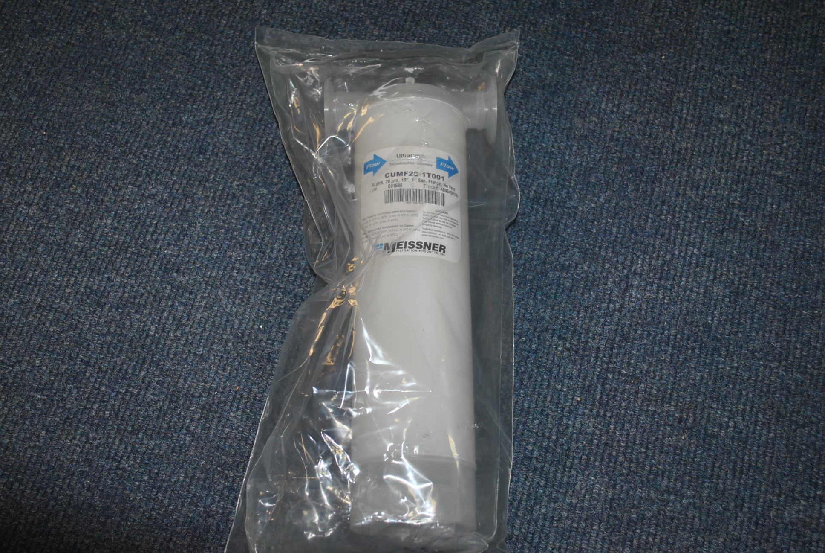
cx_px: 412
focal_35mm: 48
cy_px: 276
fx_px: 1101
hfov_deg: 41.1
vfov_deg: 28.2
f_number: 4.8
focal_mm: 32
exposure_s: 1/60
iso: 200
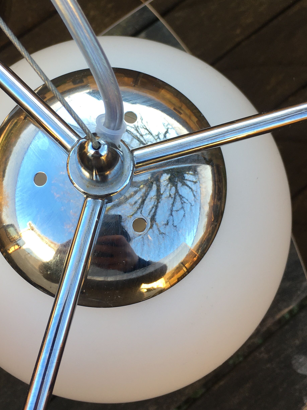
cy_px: 151
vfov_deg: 39.4
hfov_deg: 30.2
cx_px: 130
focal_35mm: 48
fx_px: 568
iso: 25
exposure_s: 1/101
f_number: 2.2
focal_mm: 4.15
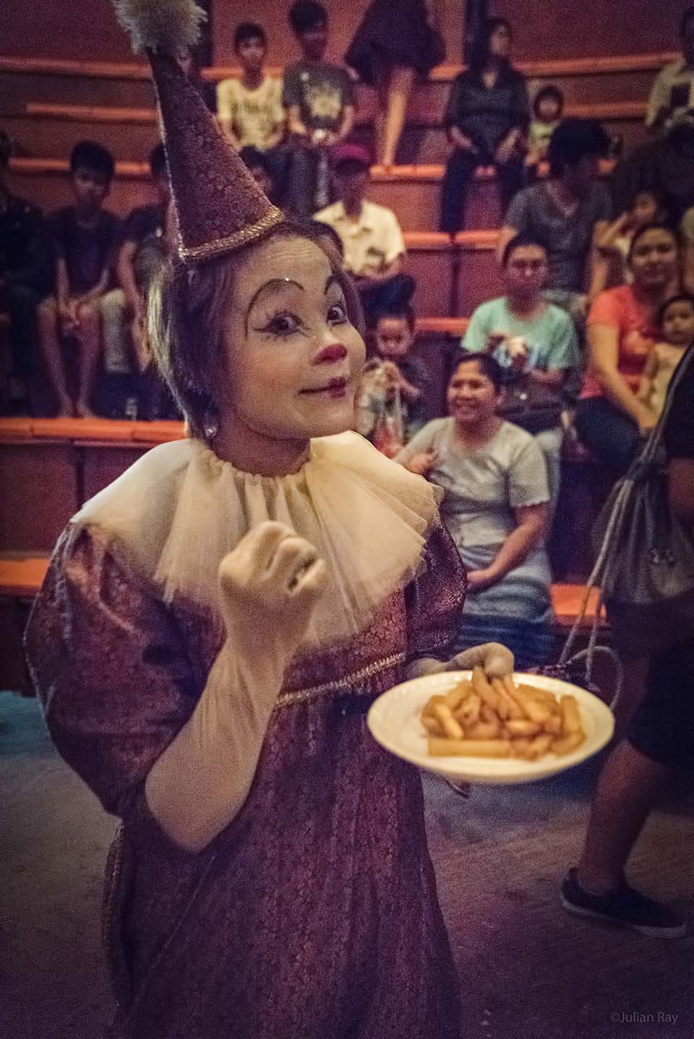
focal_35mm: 29
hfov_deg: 45.0
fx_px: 838
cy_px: 520
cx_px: 347
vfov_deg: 63.6
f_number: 2.8
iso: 45614
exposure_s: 1/160
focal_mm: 29
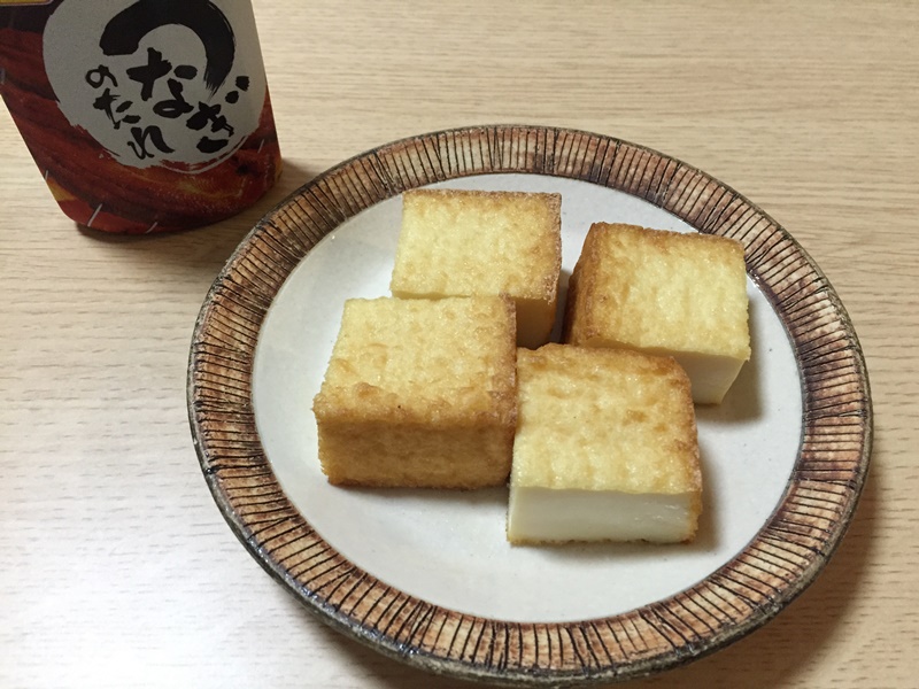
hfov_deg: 61.7
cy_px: 344
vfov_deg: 48.2
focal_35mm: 29
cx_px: 460
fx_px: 770
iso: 200
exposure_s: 1/30
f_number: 2.2
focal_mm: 4.15
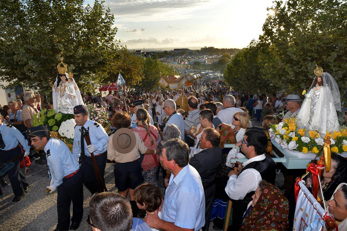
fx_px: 231
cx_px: 174
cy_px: 116
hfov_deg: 73.7
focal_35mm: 24
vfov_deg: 53.1
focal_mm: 16
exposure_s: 1/400
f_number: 9
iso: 250
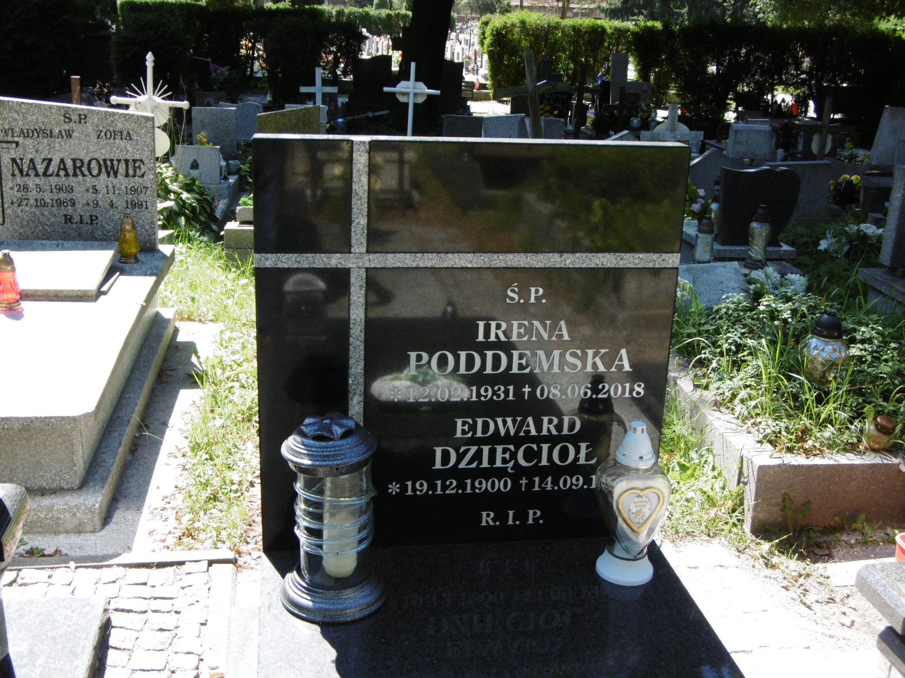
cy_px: 339
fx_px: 1124
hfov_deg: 43.9
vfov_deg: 33.6
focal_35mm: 43
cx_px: 452
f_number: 3.8
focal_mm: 7.7
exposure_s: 1/200
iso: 100
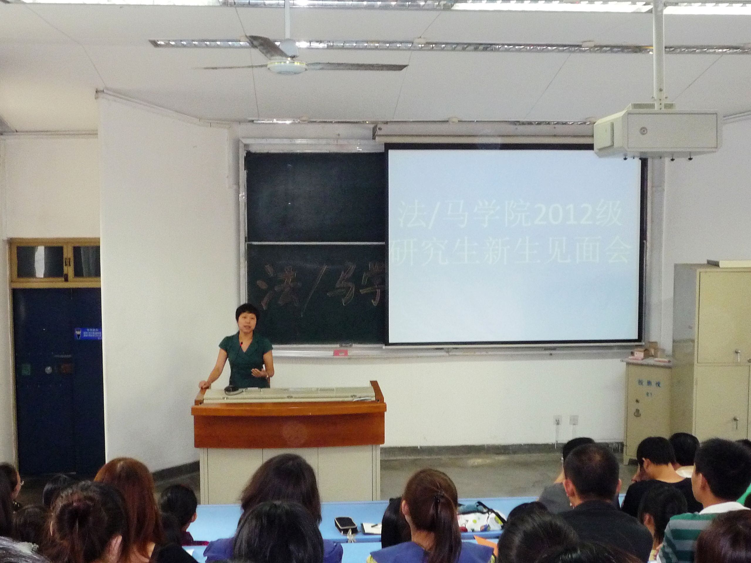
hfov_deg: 40.4
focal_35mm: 47
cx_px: 376
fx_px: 1020
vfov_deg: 30.9
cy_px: 282
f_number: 3.6
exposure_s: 1/30
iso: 320
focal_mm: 5.8
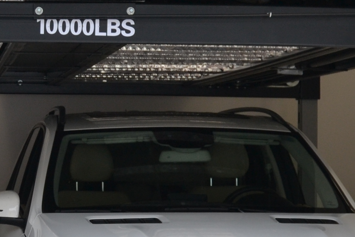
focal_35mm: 144
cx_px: -24
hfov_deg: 14.0
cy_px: 213
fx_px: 1421
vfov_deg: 9.5
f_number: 5.6
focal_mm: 23
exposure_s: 1/125
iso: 180
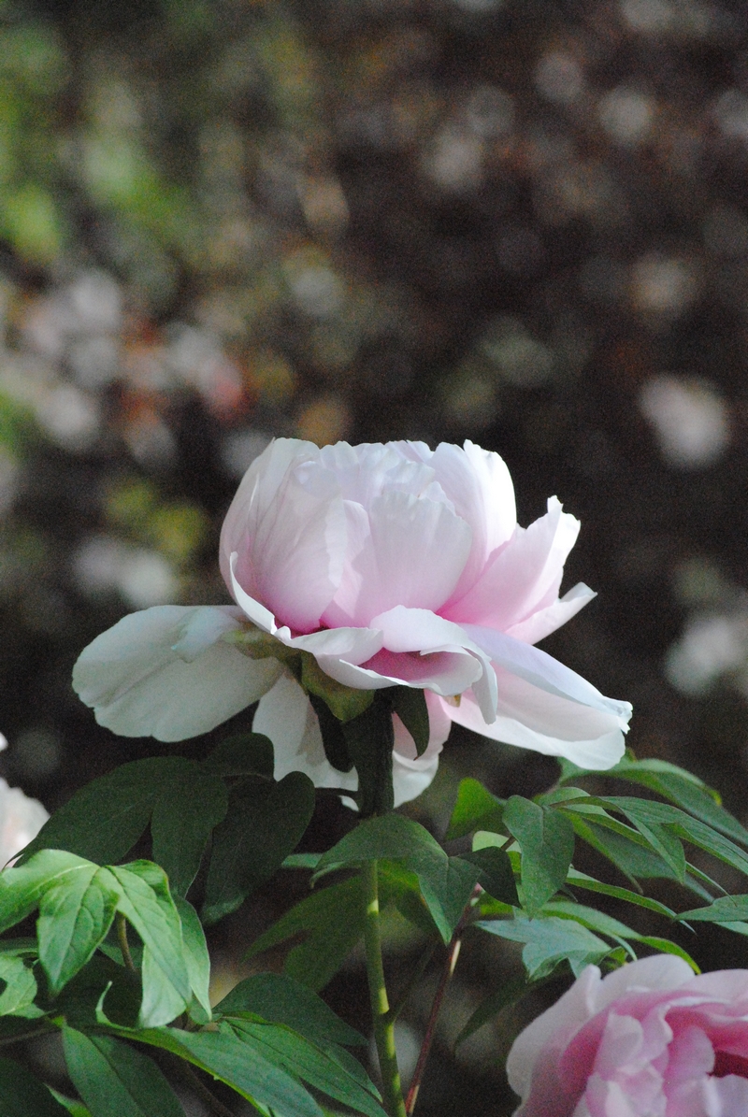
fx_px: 6293
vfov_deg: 10.1
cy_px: 558
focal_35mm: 202
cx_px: 374
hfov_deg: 6.8
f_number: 8
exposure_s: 1/3200
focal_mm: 135
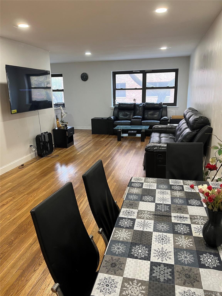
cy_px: 148
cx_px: 111
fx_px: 222
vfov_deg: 67.3
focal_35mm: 26
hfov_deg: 53.1
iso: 100
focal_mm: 5.7
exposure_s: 1/60
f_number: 1.5
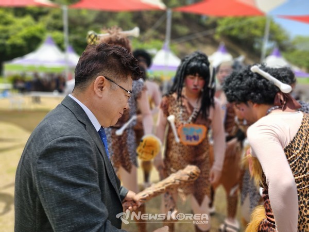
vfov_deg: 58.9
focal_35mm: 23
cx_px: 154
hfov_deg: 73.9
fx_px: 205
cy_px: 116
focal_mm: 6.3
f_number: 1.7
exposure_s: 1/280
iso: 10
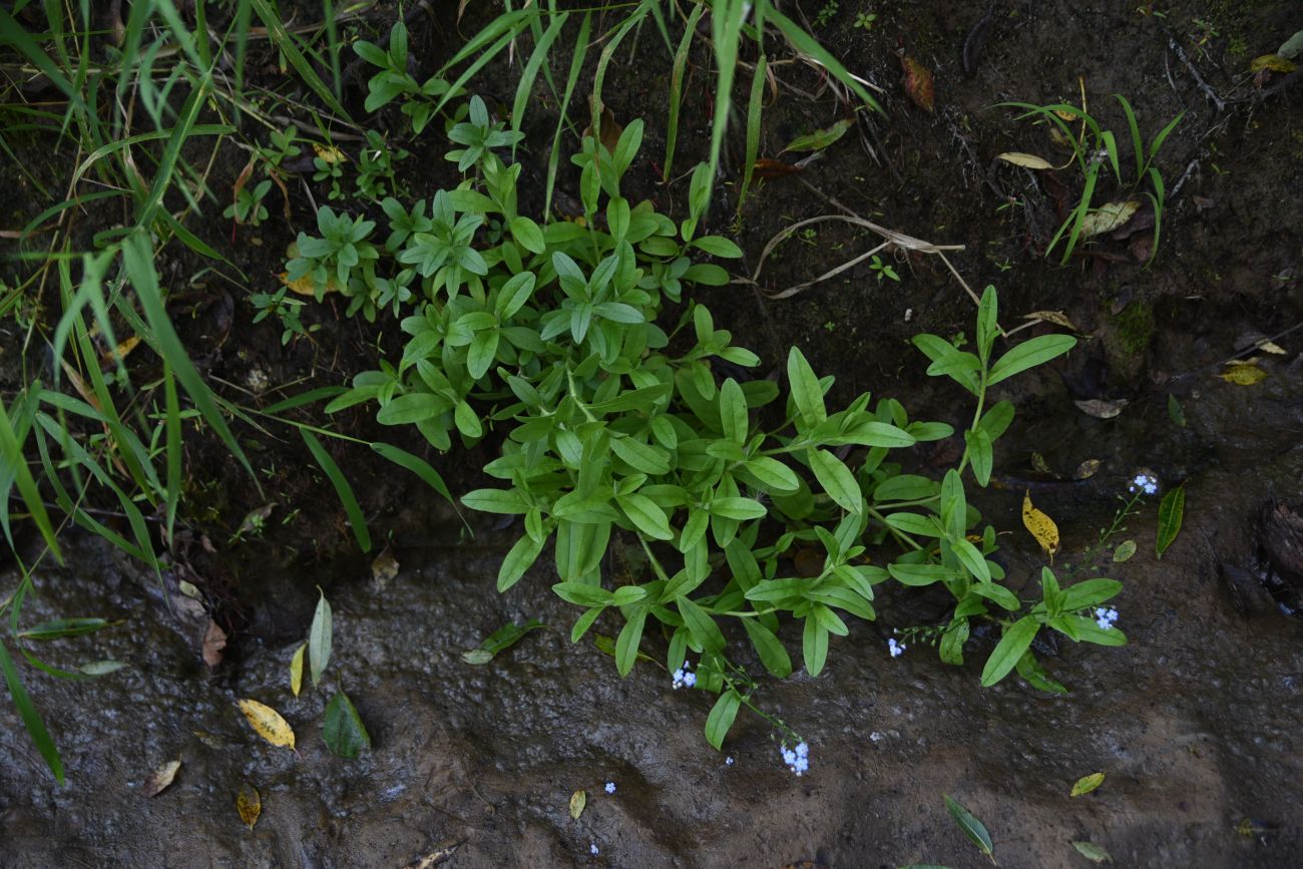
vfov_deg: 33.4
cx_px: 652
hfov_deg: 48.5
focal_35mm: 40
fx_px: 1448
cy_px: 434
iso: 160
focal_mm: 40
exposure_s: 1/125
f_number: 3.5
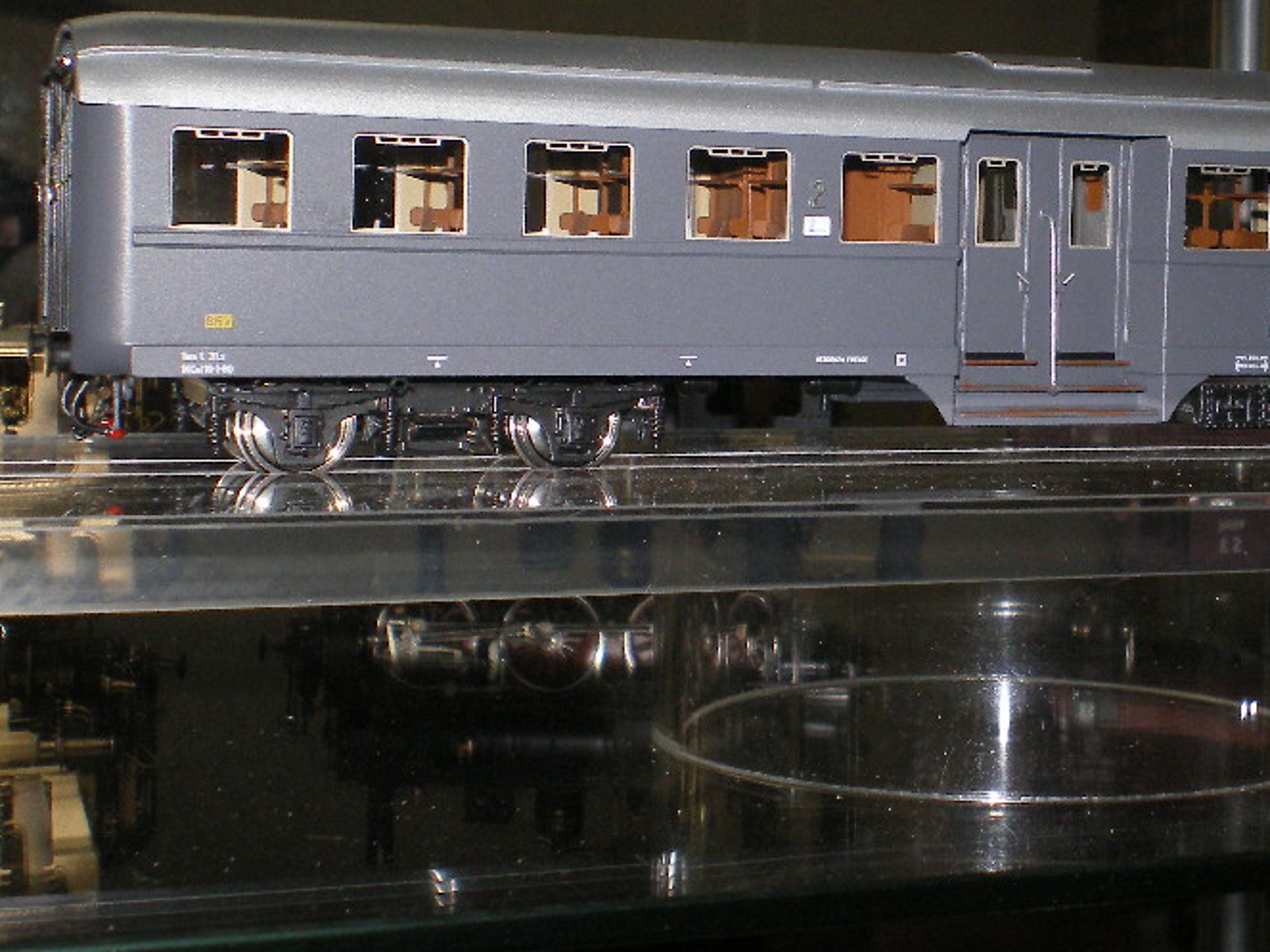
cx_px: 849
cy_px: 287
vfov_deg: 21.5
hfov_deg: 28.4
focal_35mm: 68
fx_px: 2494
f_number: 4.9
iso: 200
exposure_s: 1/30
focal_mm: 7.4
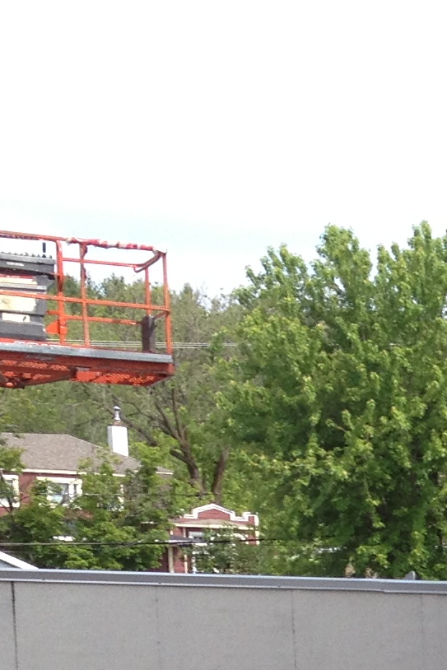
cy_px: 865
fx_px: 2718
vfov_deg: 13.6
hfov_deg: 9.0
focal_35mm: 146
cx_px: 821
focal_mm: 4.28
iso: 50
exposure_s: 1/699
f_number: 2.4
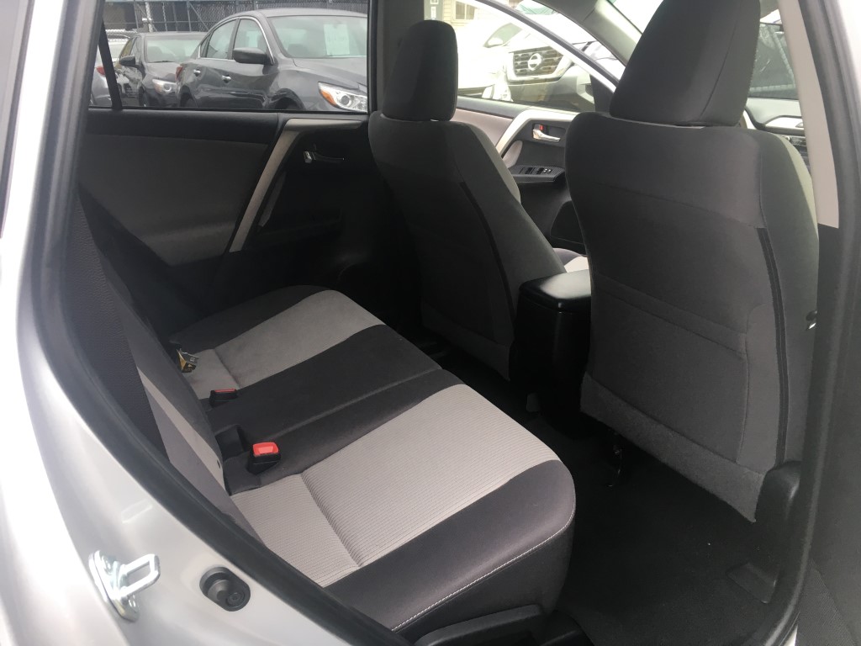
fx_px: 721
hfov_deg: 61.7
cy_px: 323
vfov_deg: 48.2
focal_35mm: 29
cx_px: 430
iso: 32
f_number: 2.2
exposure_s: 1/40
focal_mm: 4.15
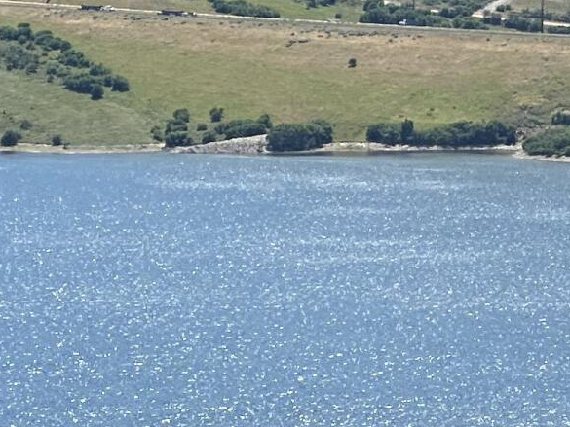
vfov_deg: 3.7
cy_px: -245
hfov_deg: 4.9
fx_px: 6506
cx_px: 1309
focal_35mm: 395
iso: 32
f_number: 2.8
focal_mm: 9
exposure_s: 1/809
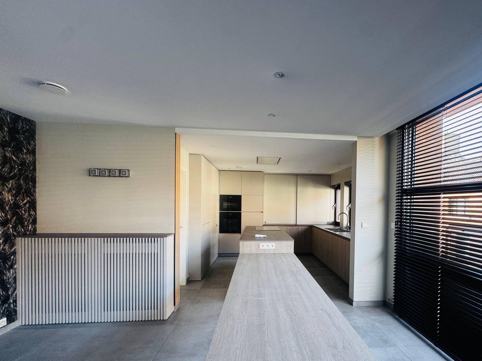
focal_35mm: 17
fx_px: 237
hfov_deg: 90.3
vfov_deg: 74.2
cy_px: 209
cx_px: 279
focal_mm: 2.22
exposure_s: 1/99
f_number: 2.2
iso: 160
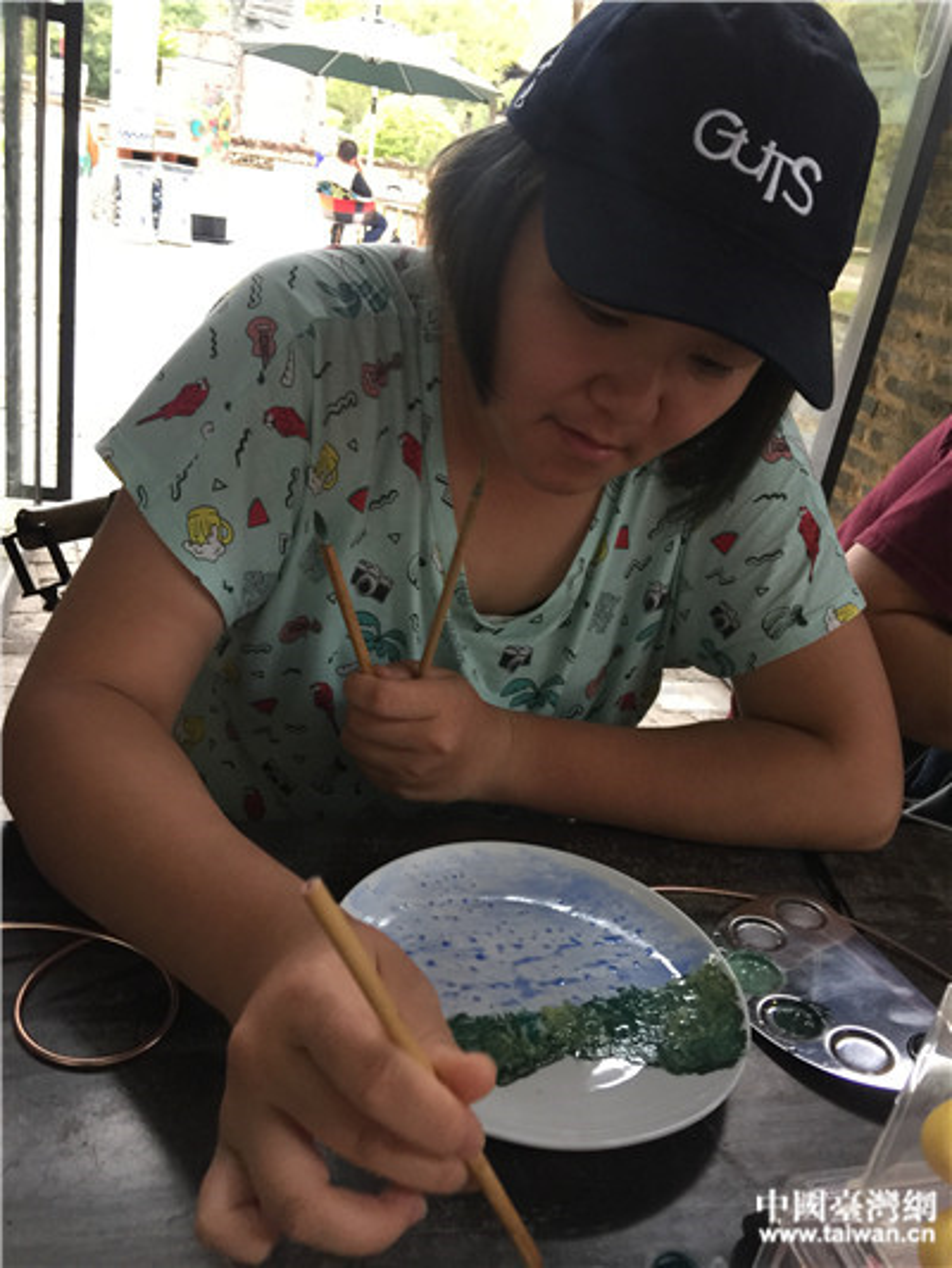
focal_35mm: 29
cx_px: 476
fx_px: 1063
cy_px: 634
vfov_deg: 61.6
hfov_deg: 48.2
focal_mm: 4.15
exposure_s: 1/17
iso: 80
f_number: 2.2
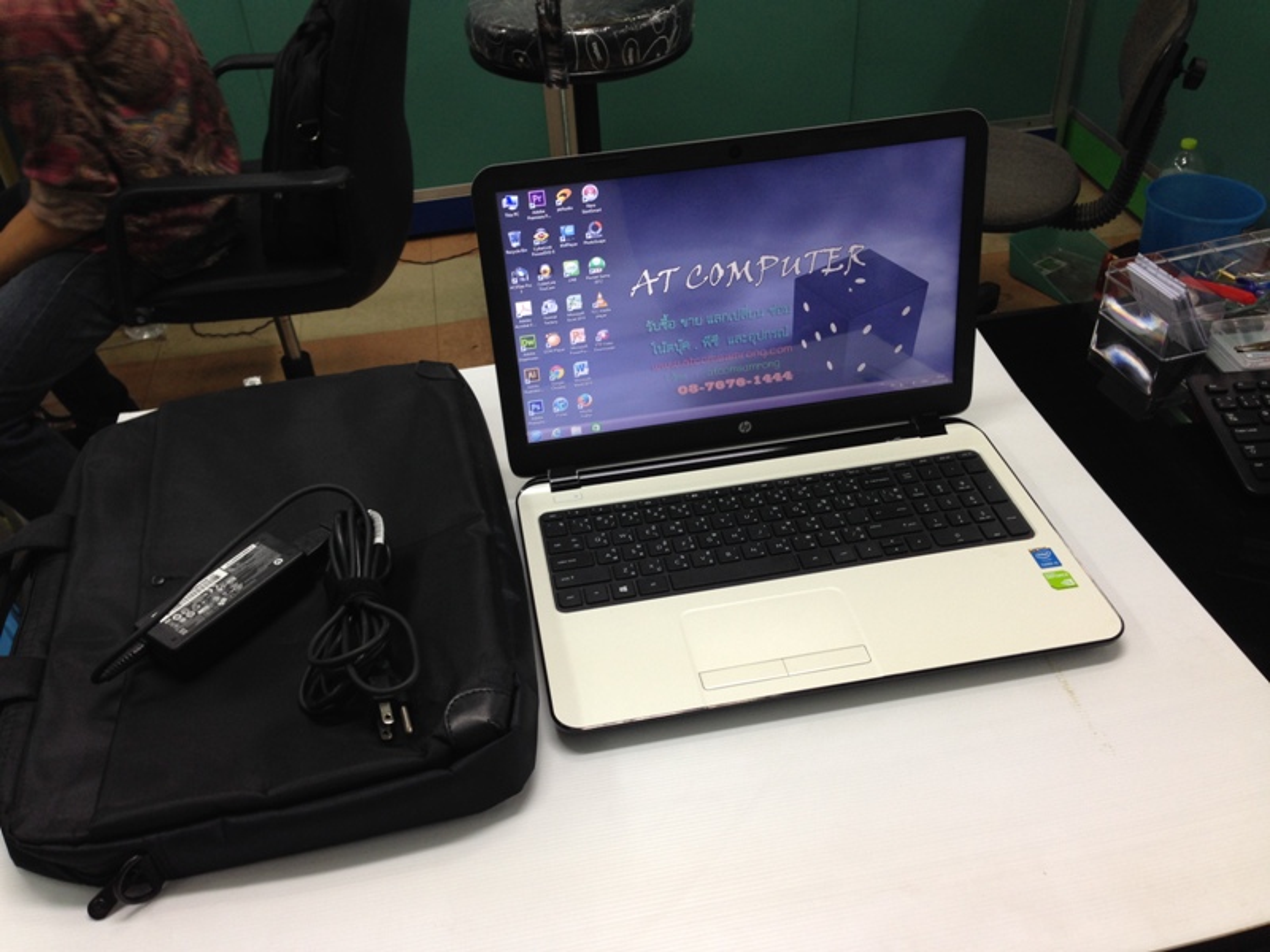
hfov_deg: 55.4
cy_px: 476
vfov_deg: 42.9
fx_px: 1211
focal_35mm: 33
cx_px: 635
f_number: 2.4
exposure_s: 1/24
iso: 50
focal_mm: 4.12
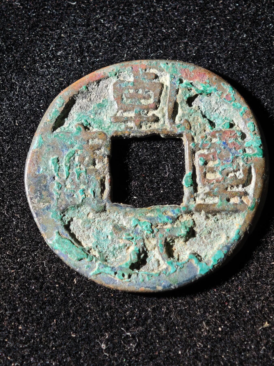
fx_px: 1277
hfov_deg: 12.2
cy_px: 183
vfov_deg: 16.3
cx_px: 137
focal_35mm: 121
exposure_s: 1/100
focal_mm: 9
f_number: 2
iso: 250
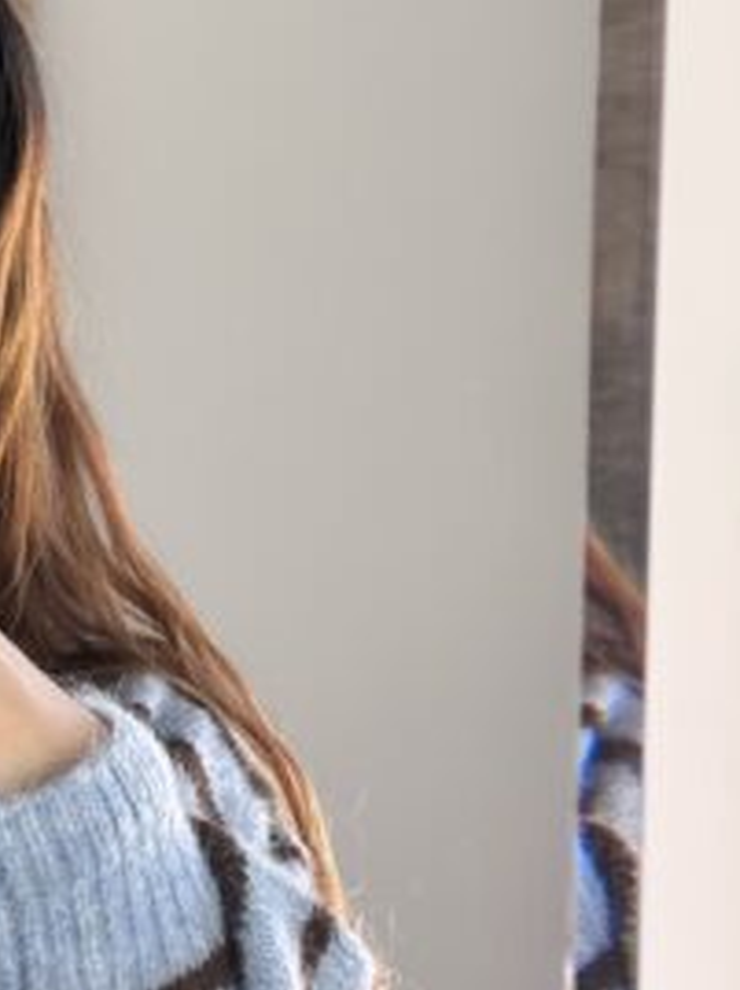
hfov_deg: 10.2
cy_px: 935
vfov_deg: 13.7
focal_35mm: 143
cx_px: -114
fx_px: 4086
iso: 80
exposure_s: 1/62
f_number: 1.78
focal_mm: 6.86
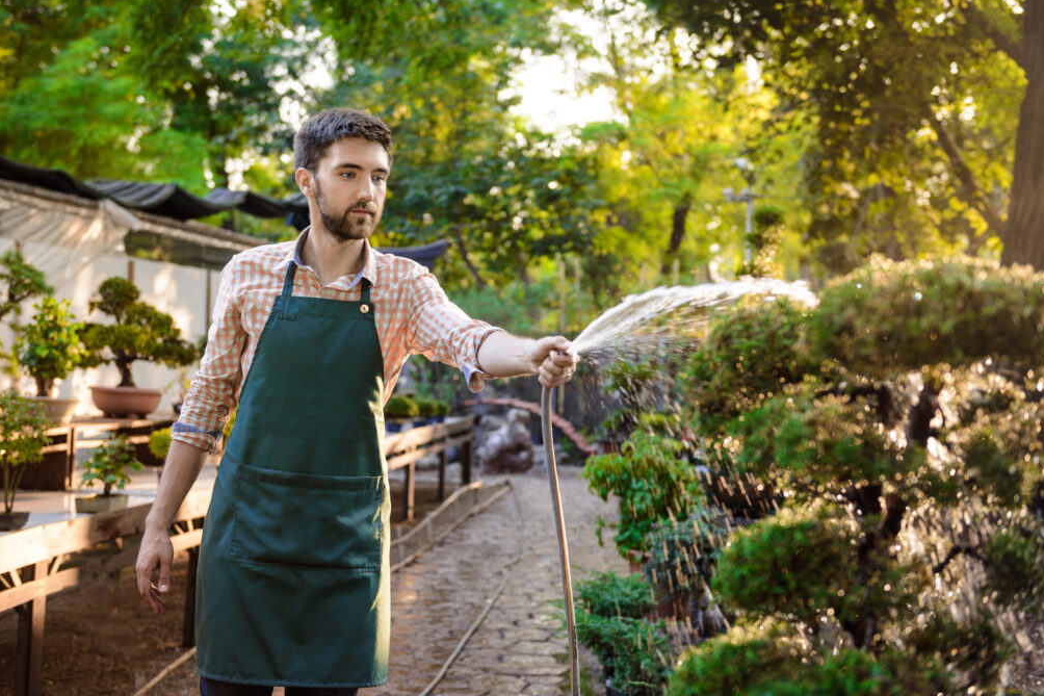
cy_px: 344
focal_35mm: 51
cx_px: 515
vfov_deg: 26.5
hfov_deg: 38.9
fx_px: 1479
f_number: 3.2
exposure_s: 1/125
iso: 160
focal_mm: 50
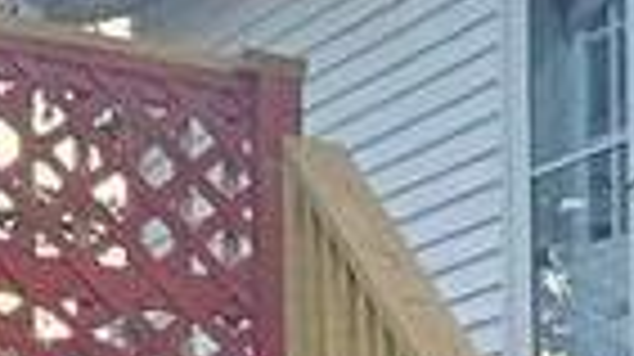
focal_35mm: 103
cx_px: 1317
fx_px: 1730
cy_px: 784
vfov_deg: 10.5
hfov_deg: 15.7
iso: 64
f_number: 2.2
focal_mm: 1.74
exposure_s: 1/60.2
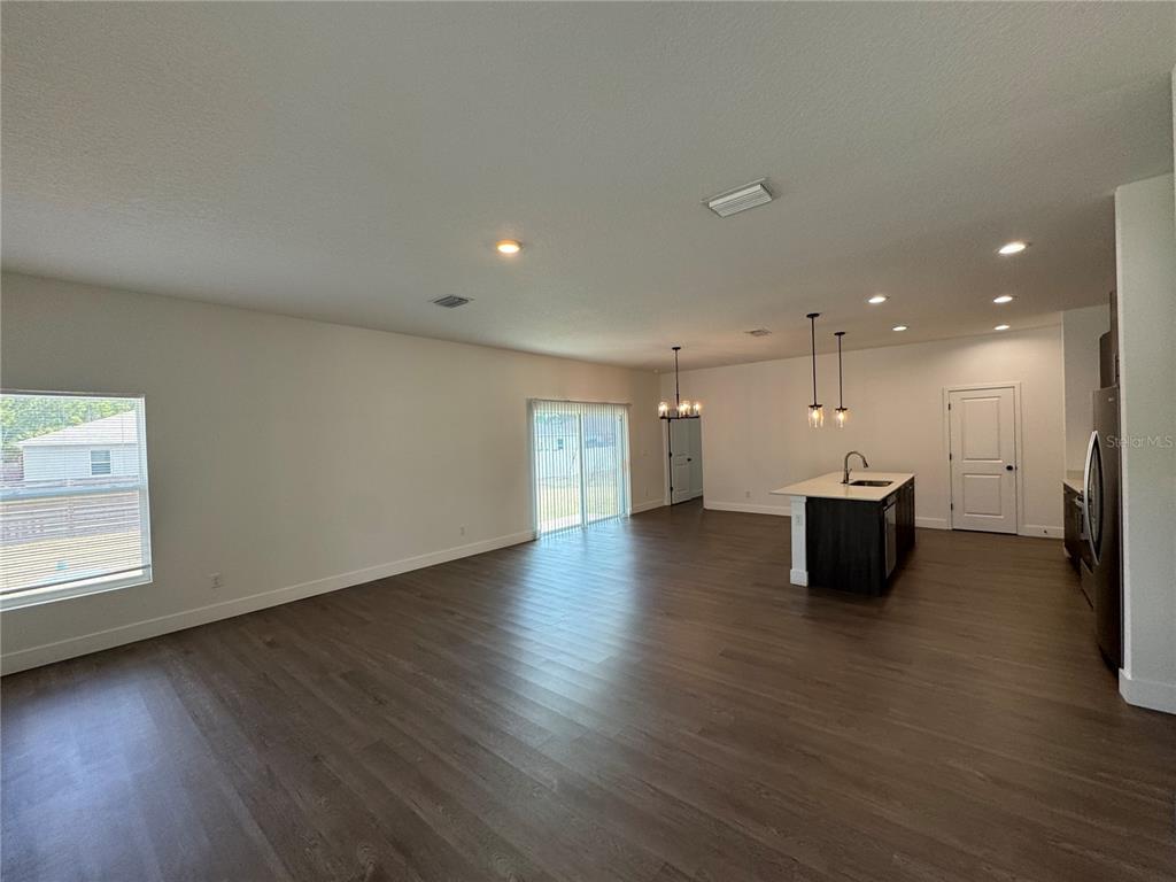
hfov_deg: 102.1
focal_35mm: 14
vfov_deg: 85.7
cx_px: 588
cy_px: 441
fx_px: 476
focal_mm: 2.22
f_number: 2.2
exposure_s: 1/120
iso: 80
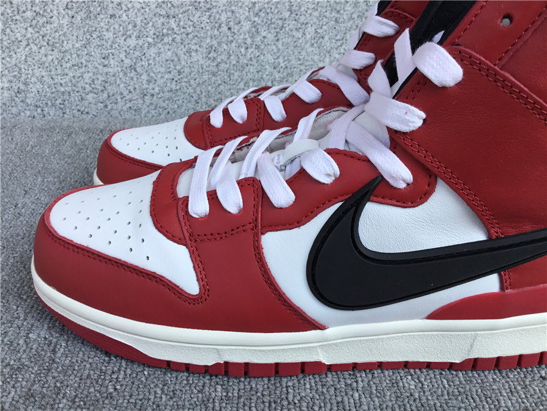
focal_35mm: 31
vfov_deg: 45.4
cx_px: 274
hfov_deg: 58.4
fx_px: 490
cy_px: 206
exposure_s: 1/617
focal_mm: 3.3
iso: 25
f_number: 2.4
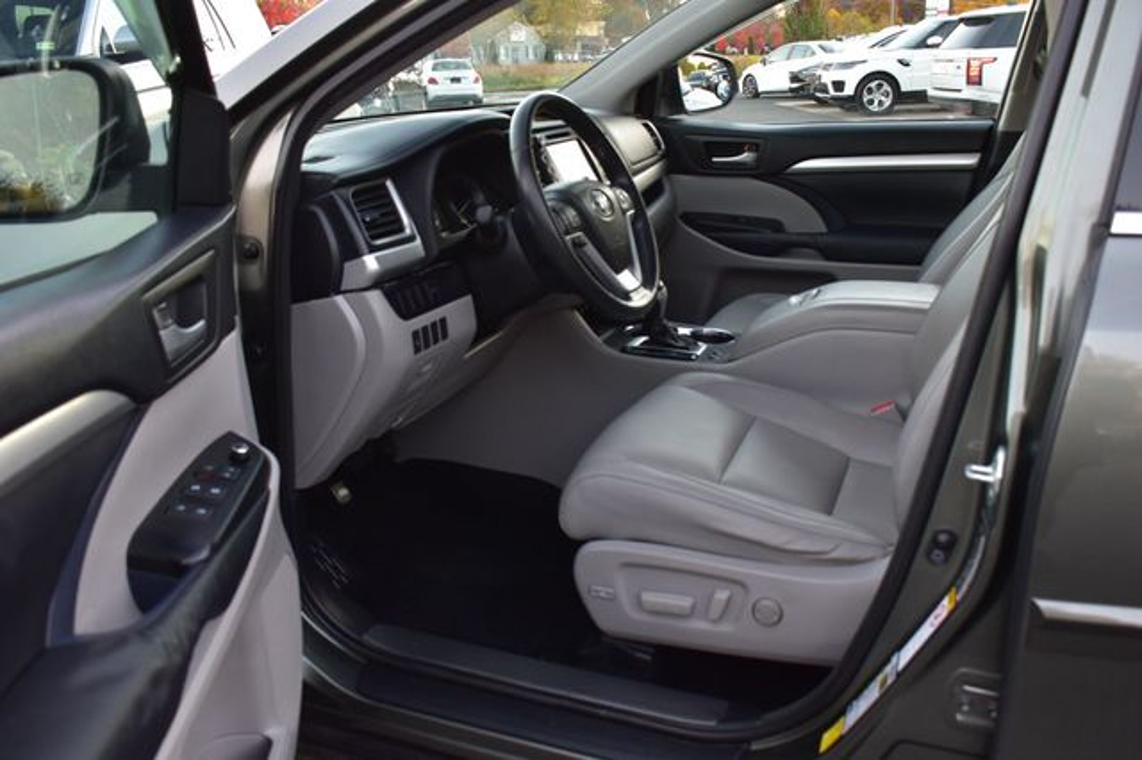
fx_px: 1046
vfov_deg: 39.9
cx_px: 571
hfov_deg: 57.2
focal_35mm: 33
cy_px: 380
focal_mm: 22
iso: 720
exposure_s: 1/15
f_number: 6.3
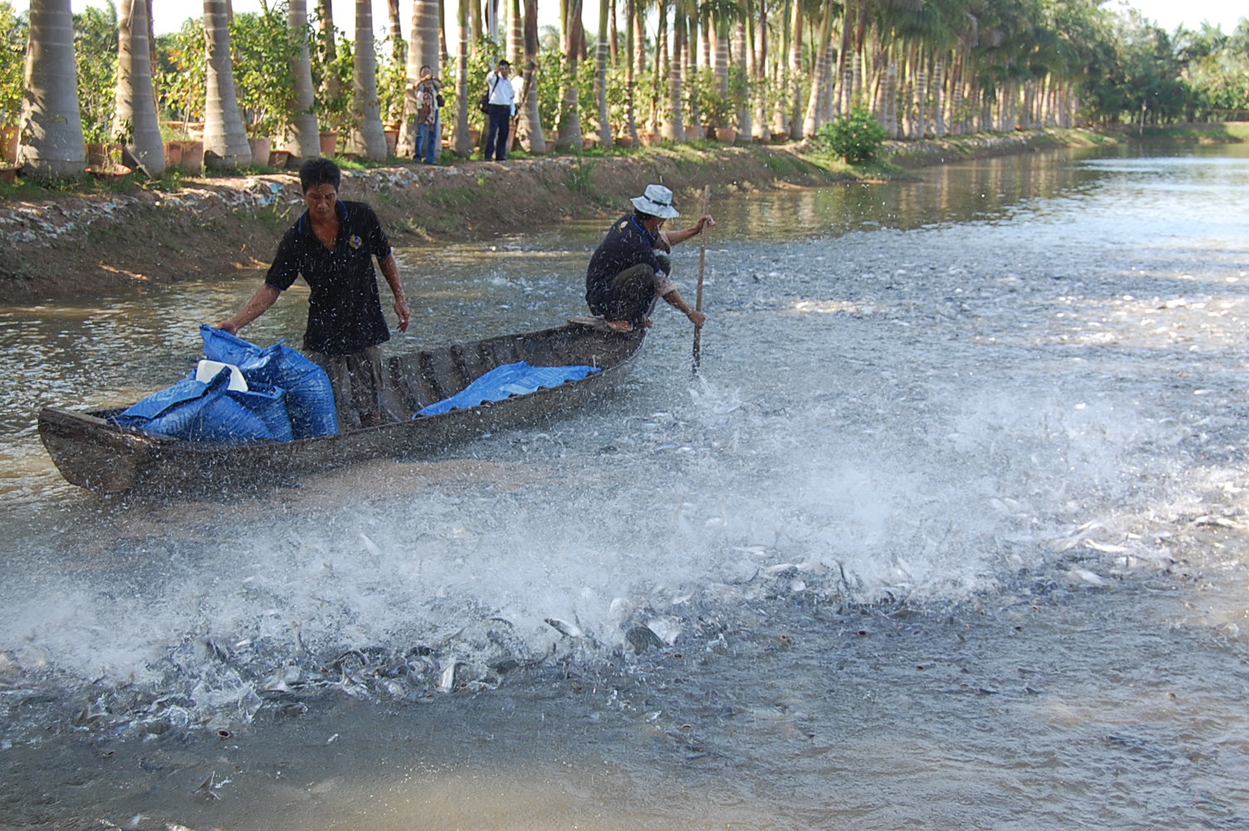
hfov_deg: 38.9
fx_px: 1768
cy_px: 416
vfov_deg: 26.4
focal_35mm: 51
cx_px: 624
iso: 200
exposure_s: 1/160
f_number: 6.3
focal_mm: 34
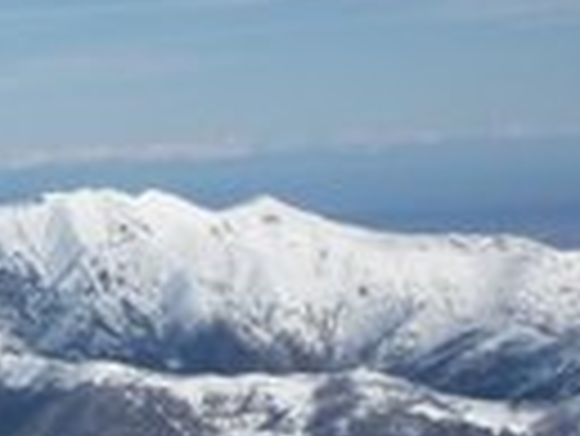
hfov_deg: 9.8
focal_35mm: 173
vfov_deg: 7.8
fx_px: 2901
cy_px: 1169
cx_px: -881
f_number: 10
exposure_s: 1/200
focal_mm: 4.9
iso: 80
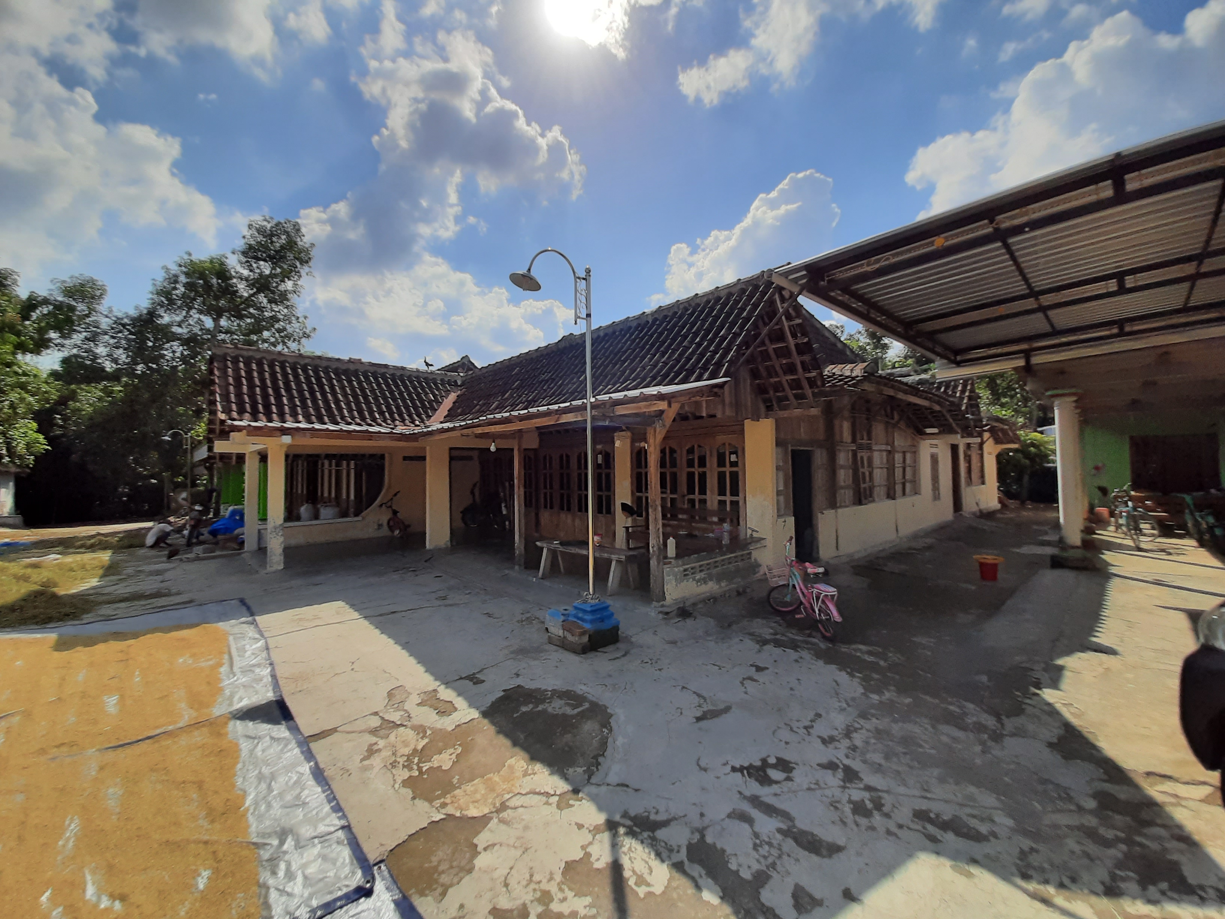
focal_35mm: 13
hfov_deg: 106.2
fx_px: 460
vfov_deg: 89.9
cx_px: 612
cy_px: 460
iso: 40
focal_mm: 1.42
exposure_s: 1/2439
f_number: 2.2
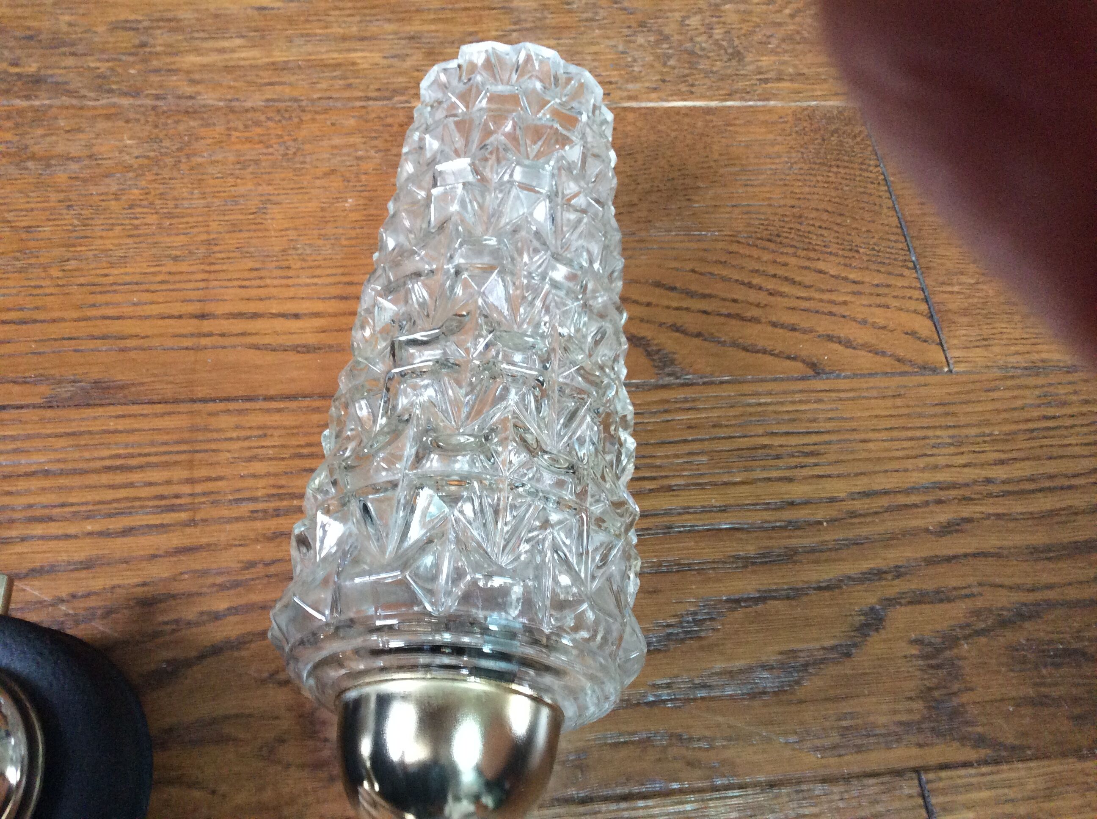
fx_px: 1013
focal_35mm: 32
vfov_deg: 44.1
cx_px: 548
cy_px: 410
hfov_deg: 56.9
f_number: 2.4
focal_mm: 3.3
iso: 160
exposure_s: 1/25
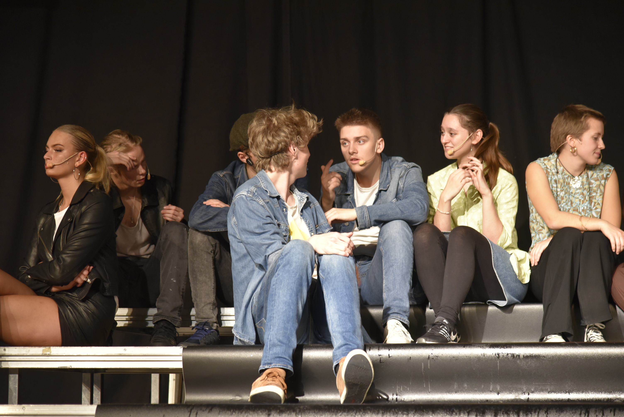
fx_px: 2081
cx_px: 312
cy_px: 208
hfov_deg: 17.1
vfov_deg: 11.4
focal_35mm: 120
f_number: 4
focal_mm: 120
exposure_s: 1/50
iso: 2000
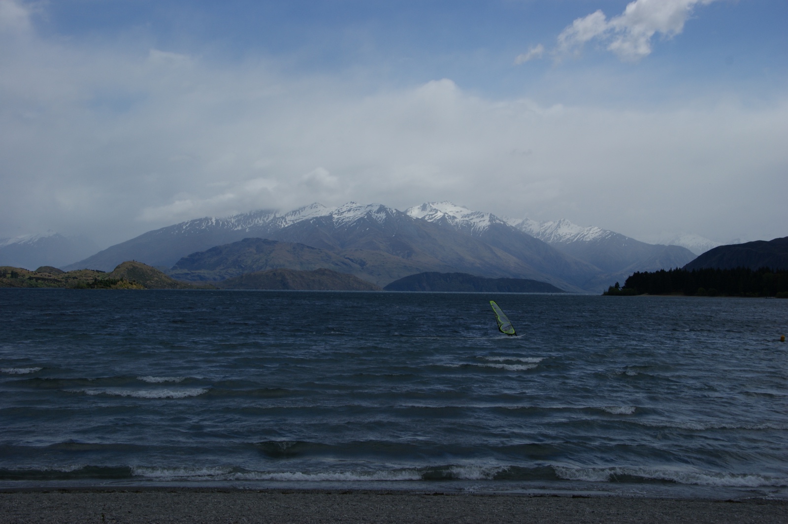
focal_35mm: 45
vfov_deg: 29.8
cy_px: 262
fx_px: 984
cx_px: 394
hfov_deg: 43.6
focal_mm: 30
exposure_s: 1/400
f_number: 13
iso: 100
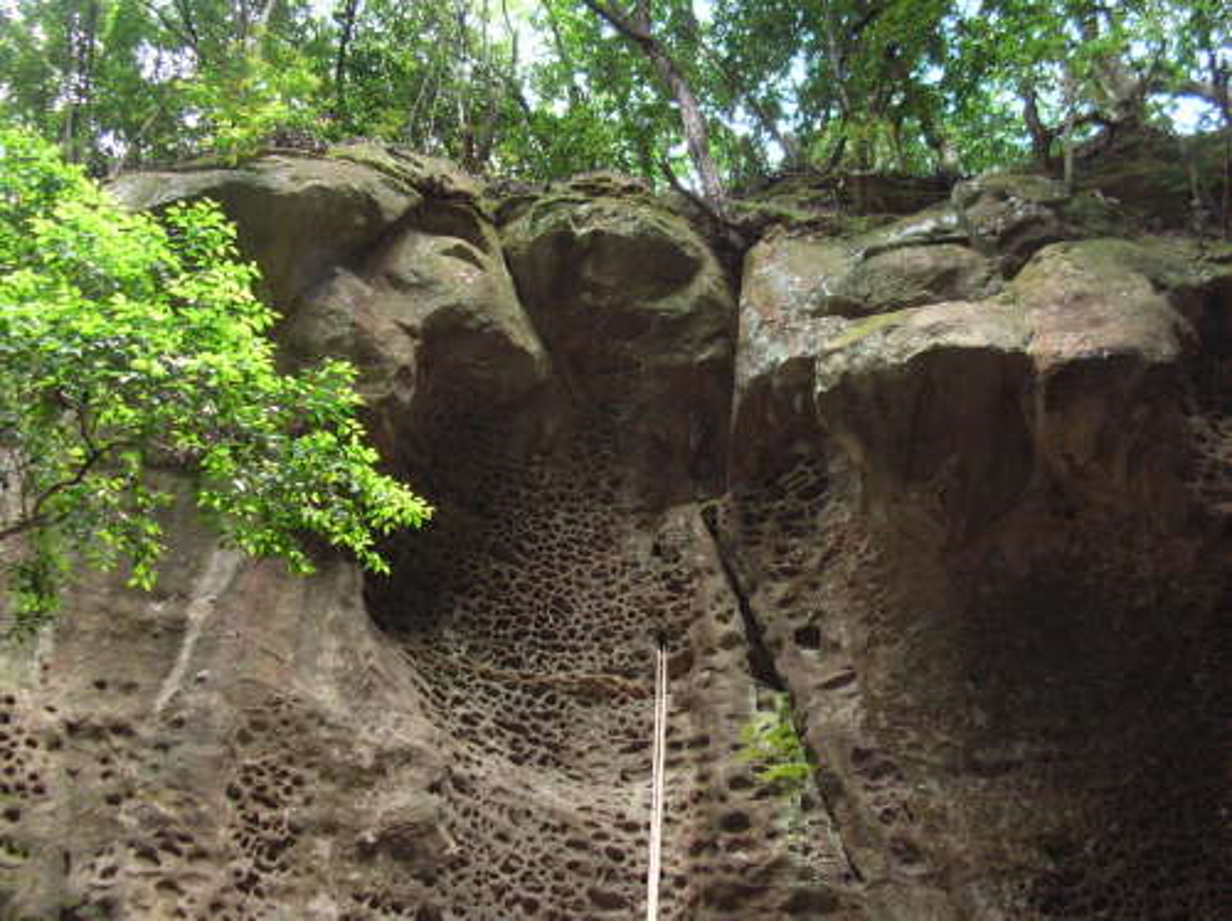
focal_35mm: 35
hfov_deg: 52.7
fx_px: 1244
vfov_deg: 40.6
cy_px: 460
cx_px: 616
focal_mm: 5.8
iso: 156
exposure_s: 1/60.1
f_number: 2.8
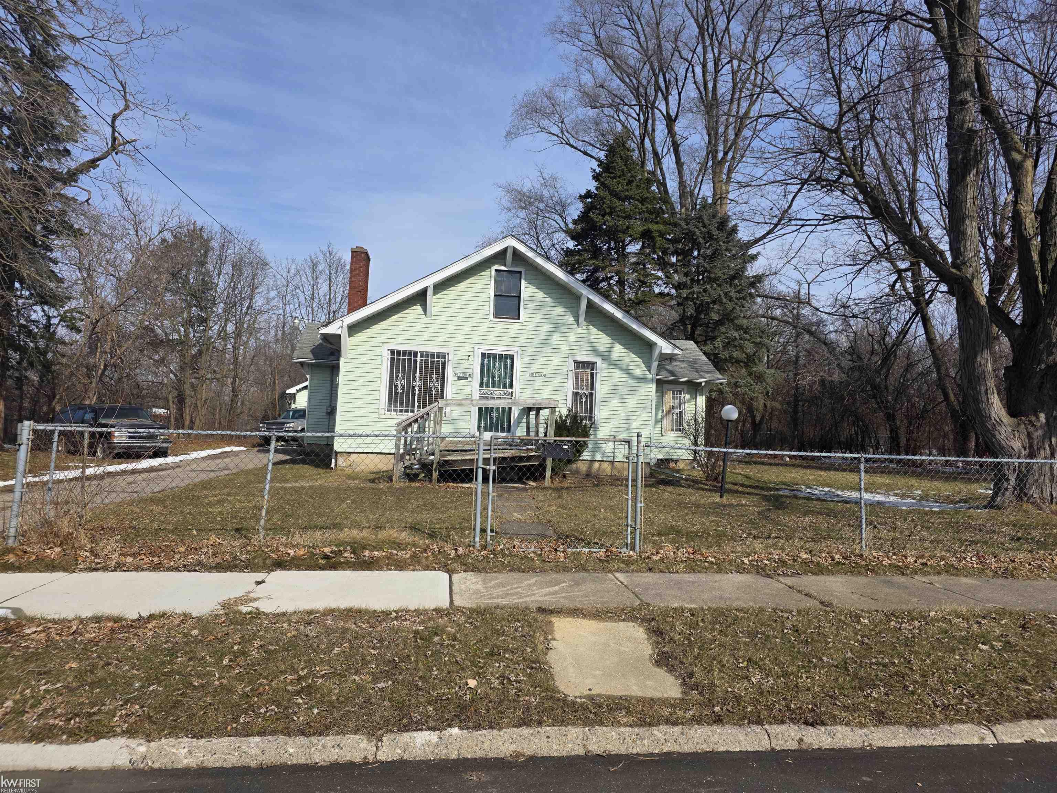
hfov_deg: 73.9
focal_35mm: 23
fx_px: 702
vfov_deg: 58.9
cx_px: 528
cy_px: 396
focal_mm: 6.3
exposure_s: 1/6809
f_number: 1.7
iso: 80
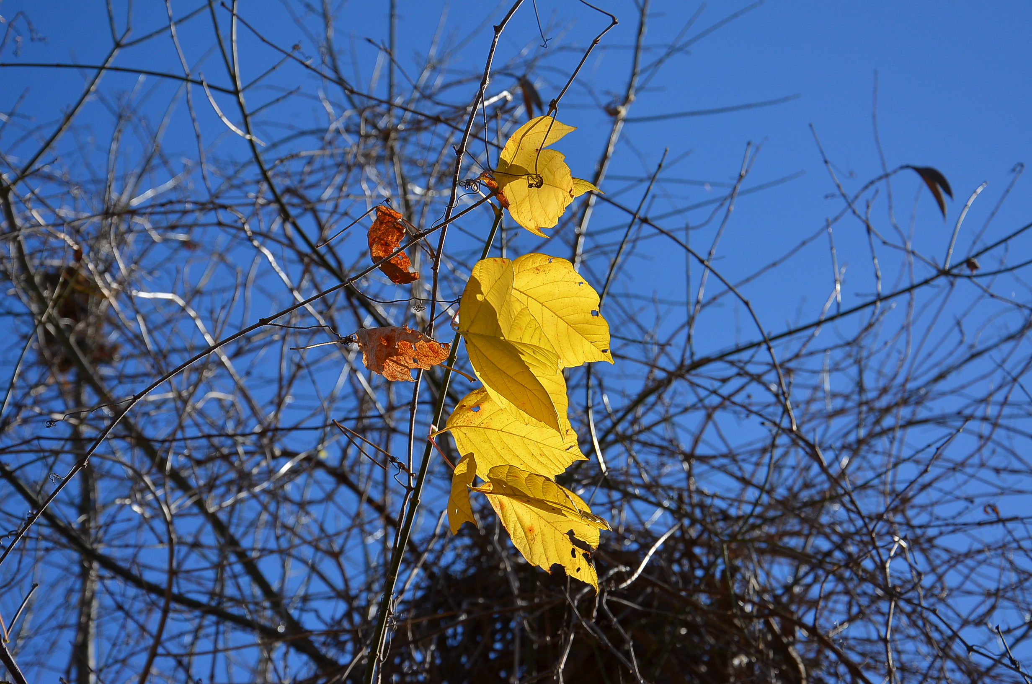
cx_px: 516
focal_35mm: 75
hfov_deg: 27.0
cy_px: 342
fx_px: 2146
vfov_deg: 18.1
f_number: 8
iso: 400
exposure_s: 1/2000
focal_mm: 50
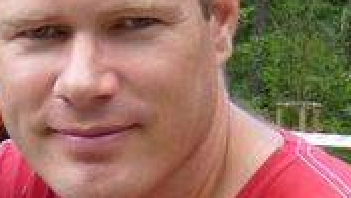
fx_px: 2104
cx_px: -246
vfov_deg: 5.4
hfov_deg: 9.2
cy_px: 226
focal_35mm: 226
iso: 100
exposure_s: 1/60
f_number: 3.9
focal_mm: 8
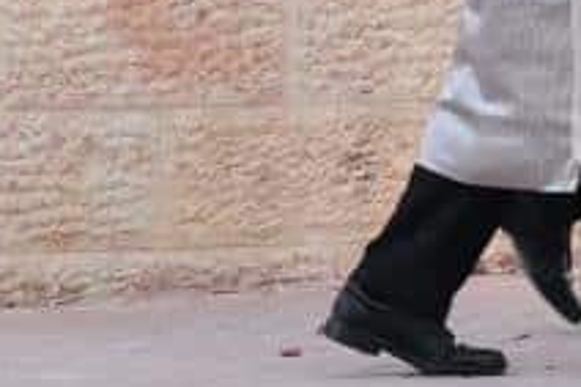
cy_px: -332
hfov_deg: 3.1
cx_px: 1247
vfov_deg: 2.1
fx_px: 10514
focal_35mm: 652
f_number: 4
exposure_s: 1/800
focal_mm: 90
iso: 800
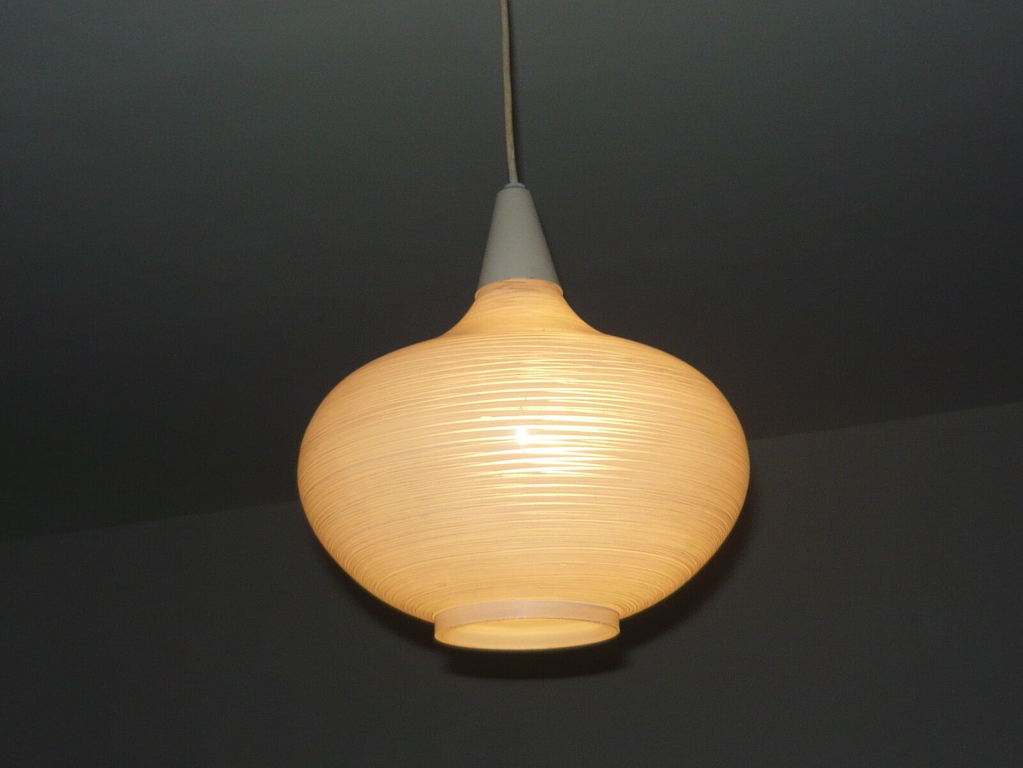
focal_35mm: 58
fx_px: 1714
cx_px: 512
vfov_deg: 25.2
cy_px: 384
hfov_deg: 33.2
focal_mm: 6
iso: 100
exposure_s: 1/400
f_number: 2.9
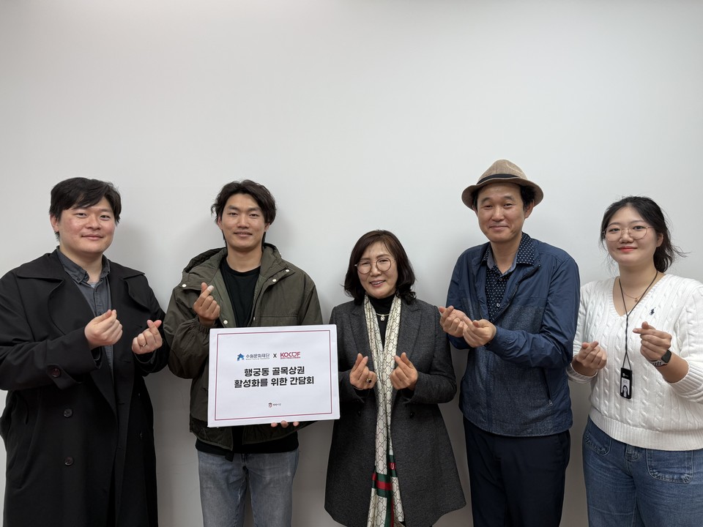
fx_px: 487
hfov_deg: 71.6
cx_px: 352
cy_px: 264
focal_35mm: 24
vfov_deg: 56.8
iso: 100
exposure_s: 1/120
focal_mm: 6.76
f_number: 1.78
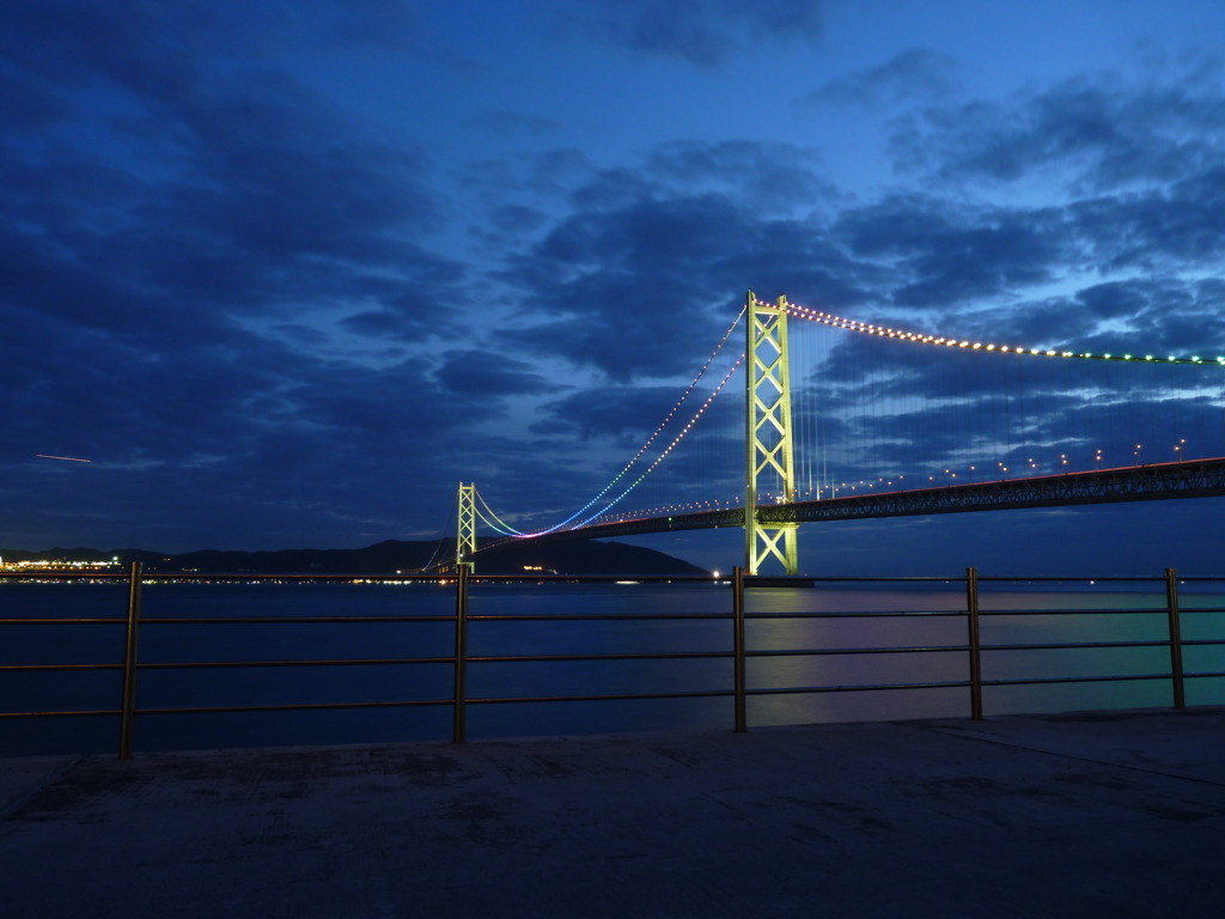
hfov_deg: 65.3
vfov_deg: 51.4
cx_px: 612
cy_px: 460
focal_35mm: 27
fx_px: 955
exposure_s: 8
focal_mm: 4.8
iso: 80
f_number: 2.8
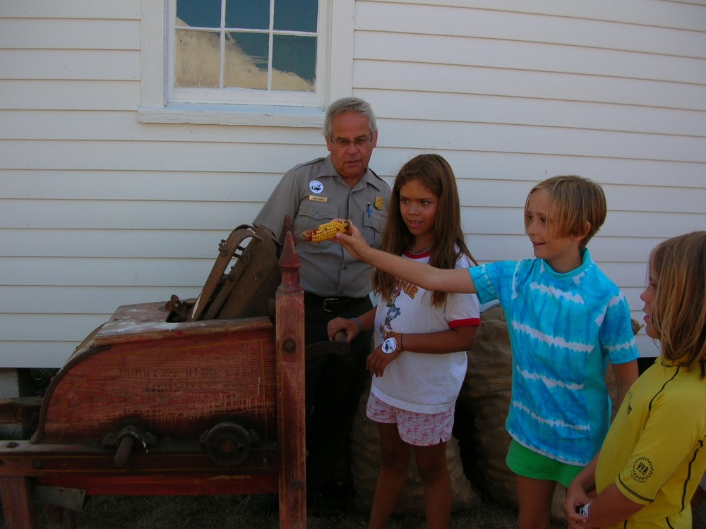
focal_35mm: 35
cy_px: 264
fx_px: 714
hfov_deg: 52.6
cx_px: 353
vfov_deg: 40.7
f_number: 2.8
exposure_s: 1/431
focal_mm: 5.8
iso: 50
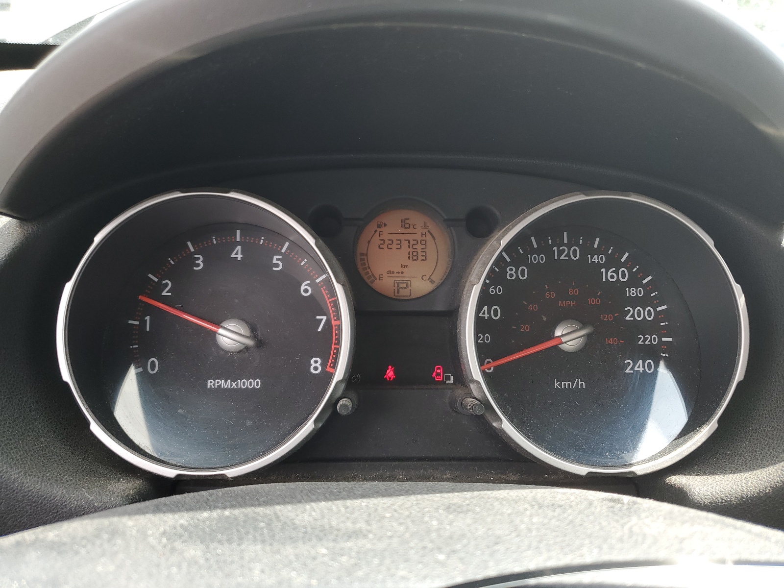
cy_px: 294
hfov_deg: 67.3
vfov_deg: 53.1
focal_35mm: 26
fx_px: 589
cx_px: 392
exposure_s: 1/227
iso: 50
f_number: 1.5
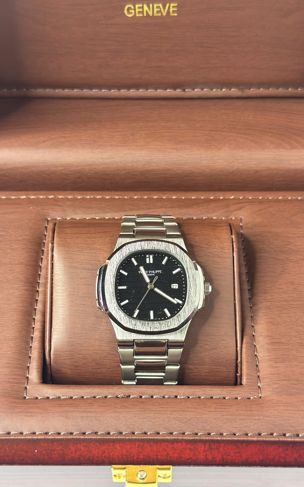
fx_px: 676
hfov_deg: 25.3
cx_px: 141
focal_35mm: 51
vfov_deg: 39.6
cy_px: 244
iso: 320
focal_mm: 6.86
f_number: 1.78
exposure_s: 1/60
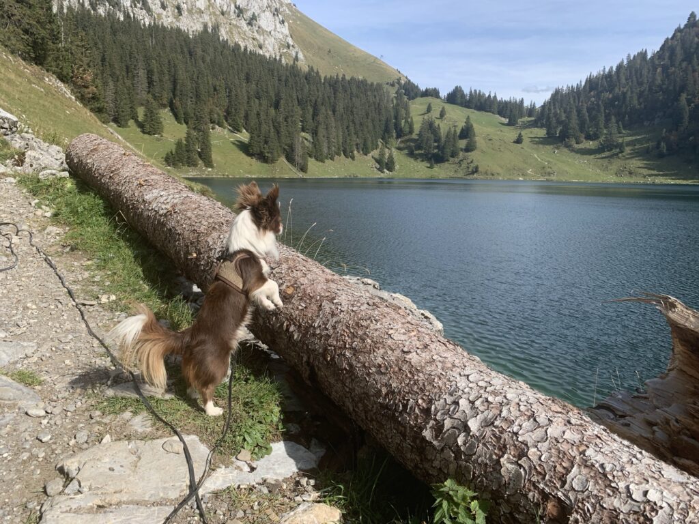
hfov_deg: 67.3
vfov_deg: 53.1
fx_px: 525
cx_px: 350
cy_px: 262
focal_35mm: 26
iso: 25
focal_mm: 4.25
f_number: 1.8
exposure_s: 1/1560
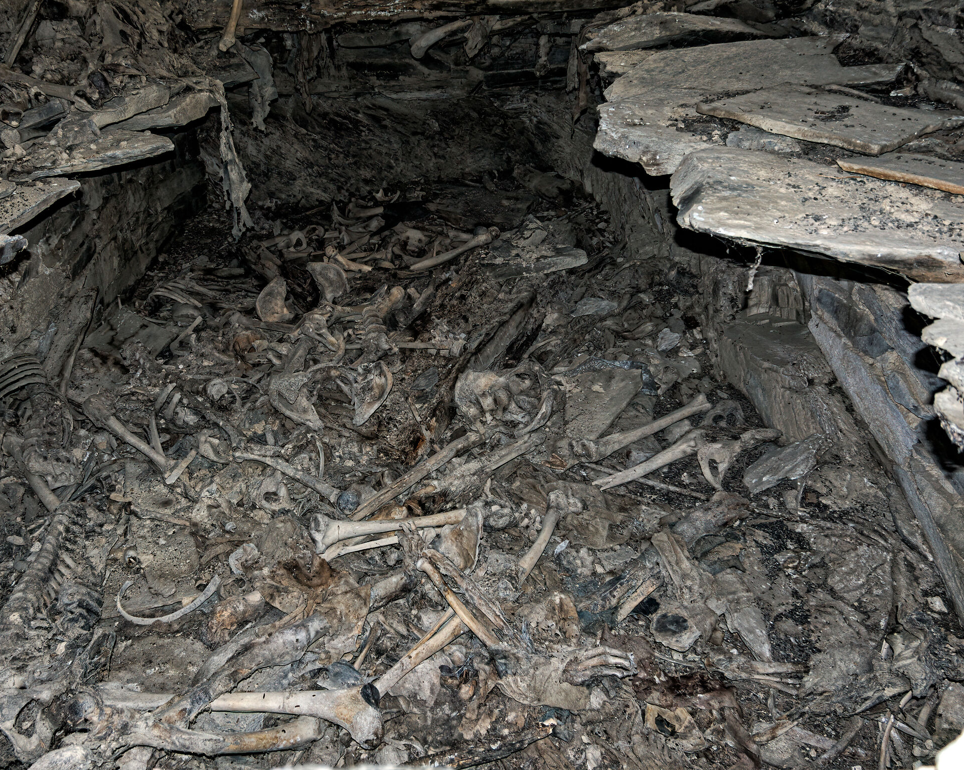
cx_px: 392
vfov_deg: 51.5
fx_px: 799
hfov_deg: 61.8
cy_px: 375
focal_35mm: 28
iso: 64
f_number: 2.8
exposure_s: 1/30
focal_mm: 9
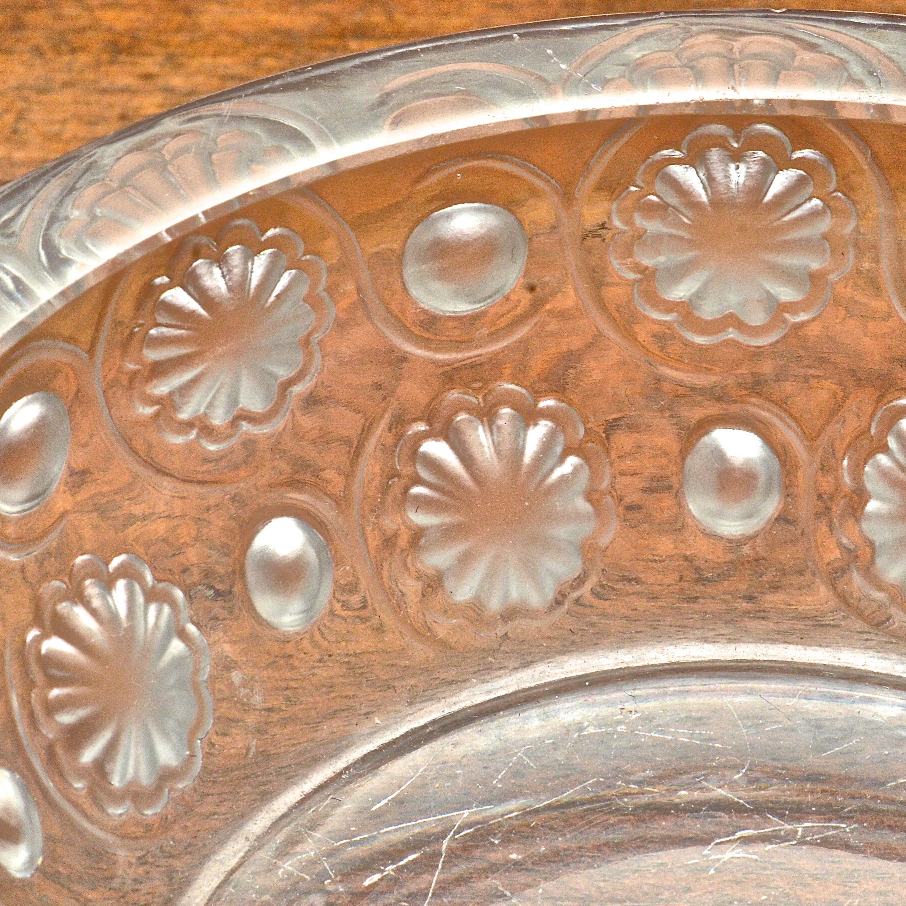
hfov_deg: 13.8
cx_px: 509
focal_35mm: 127
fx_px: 3754
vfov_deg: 13.8
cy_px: 448
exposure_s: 1/125
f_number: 16
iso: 800
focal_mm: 55
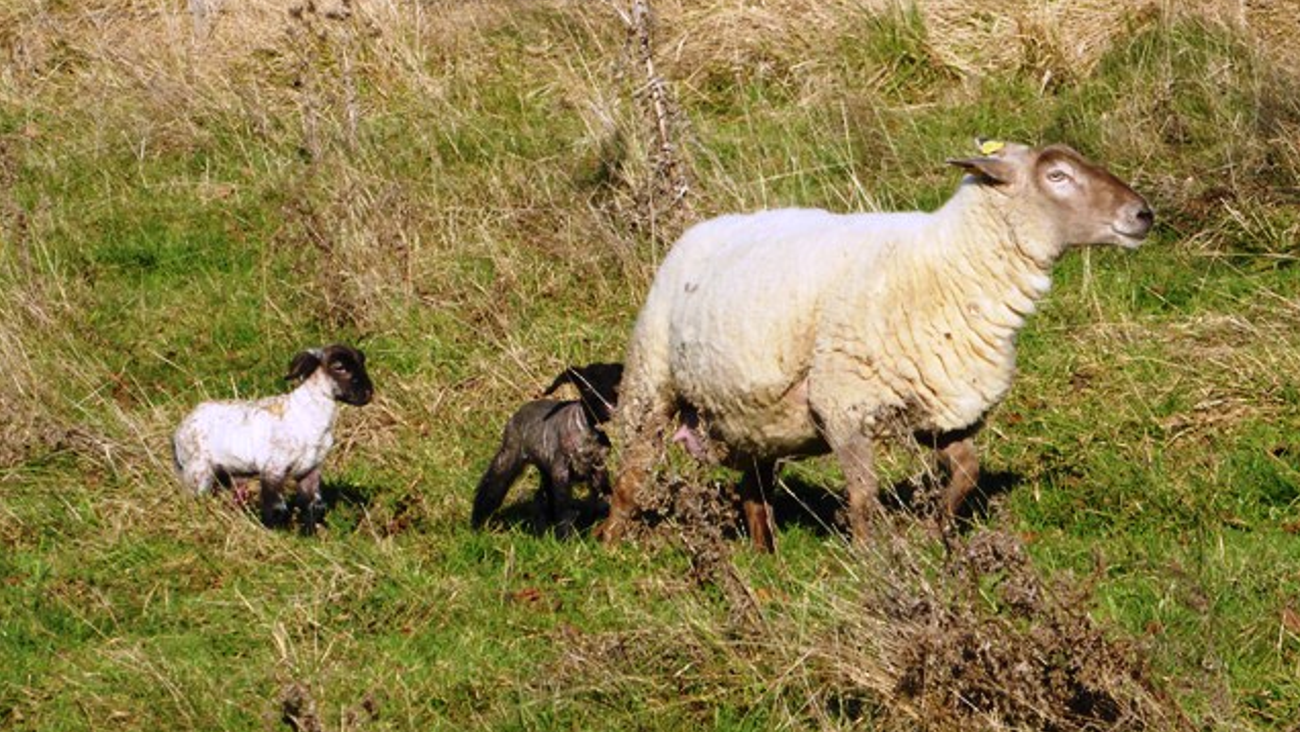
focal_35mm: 261
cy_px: 339
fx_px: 8998
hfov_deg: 8.3
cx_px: 652
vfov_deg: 4.7
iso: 100
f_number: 5.6
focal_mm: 38.4
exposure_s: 1/400
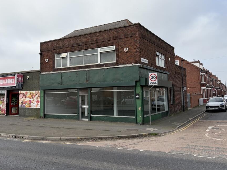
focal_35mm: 31
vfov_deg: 45.4
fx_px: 203
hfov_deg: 58.3
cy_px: 80
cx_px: 109
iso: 50
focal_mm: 5.96
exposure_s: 1/2538
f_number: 1.6
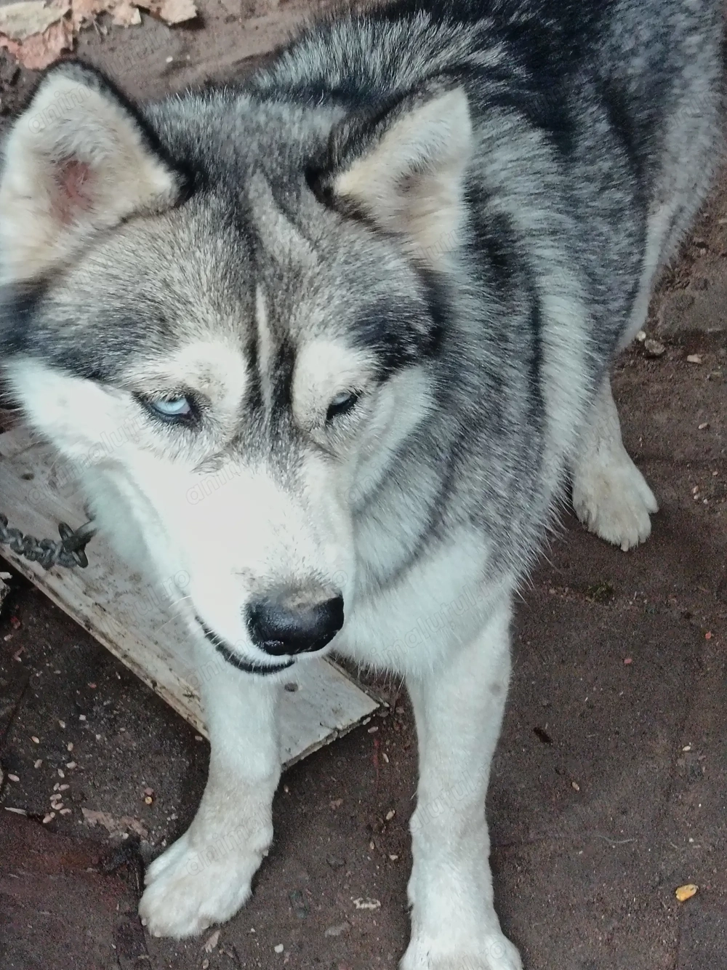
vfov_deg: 21.1
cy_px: 485
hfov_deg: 15.9
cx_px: 364
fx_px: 2605
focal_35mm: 93
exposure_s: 1/50
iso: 398
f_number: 1.75
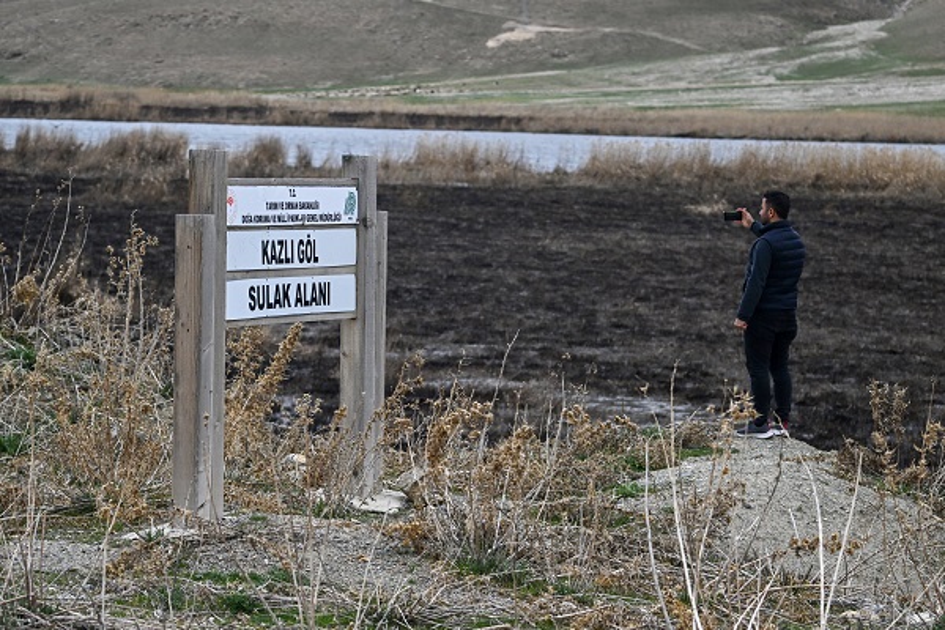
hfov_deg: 20.4
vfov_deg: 13.7
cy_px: 315
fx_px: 2625
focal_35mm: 100
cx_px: 472
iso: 800
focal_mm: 100
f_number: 5
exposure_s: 1/2000
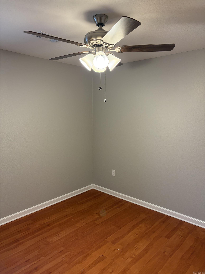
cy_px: 137
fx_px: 205
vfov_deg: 67.3
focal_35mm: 26
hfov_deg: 53.1
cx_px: 102
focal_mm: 5.96
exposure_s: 1/60
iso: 100
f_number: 1.6
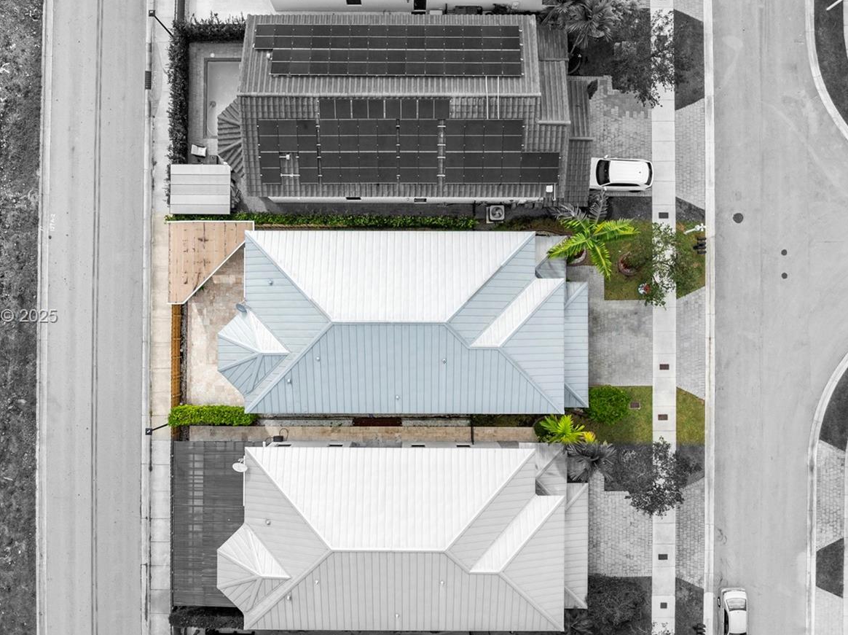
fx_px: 808
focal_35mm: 33
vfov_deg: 42.9
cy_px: 318
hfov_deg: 55.4
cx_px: 413
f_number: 2.8
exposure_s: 1/200
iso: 150
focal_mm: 12.29
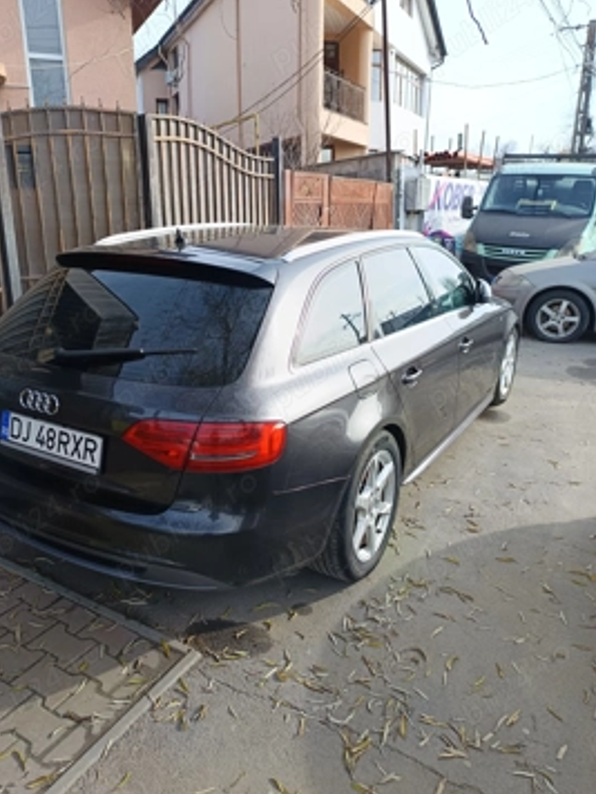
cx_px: 263
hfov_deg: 51.2
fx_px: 620
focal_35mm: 27
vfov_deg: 65.3
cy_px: 393
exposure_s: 1/133
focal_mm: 5.31
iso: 50
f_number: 1.7
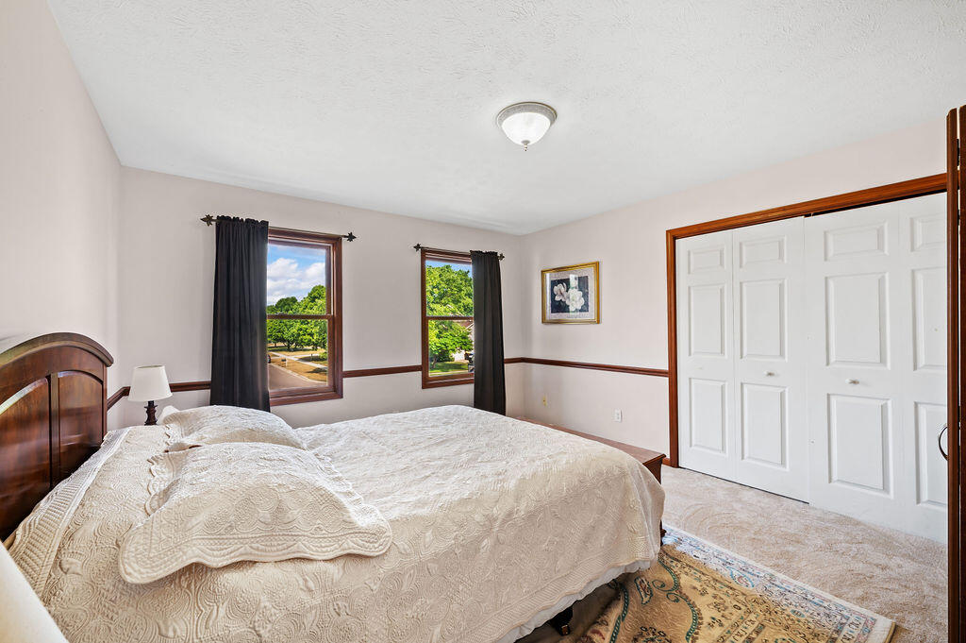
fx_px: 389
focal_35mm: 14
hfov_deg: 102.3
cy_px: 322
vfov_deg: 79.1
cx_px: 483
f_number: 9
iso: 250
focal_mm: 14.5
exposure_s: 1/2
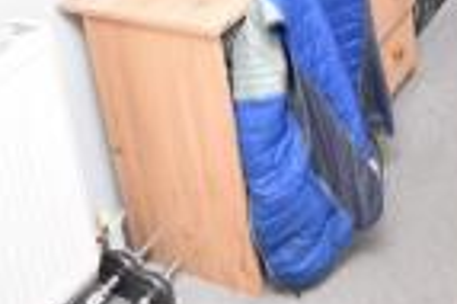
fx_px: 761
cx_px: 396
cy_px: -168
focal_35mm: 60
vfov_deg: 19.3
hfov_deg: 32.1
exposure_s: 1/80
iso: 400
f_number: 4.5
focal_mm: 12
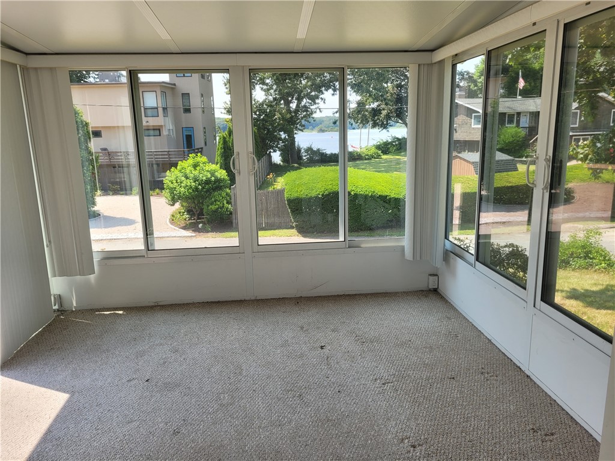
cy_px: 230
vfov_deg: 53.1
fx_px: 462
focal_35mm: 26
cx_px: 308
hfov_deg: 67.3
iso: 40
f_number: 1.8
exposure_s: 1/352
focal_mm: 5.4
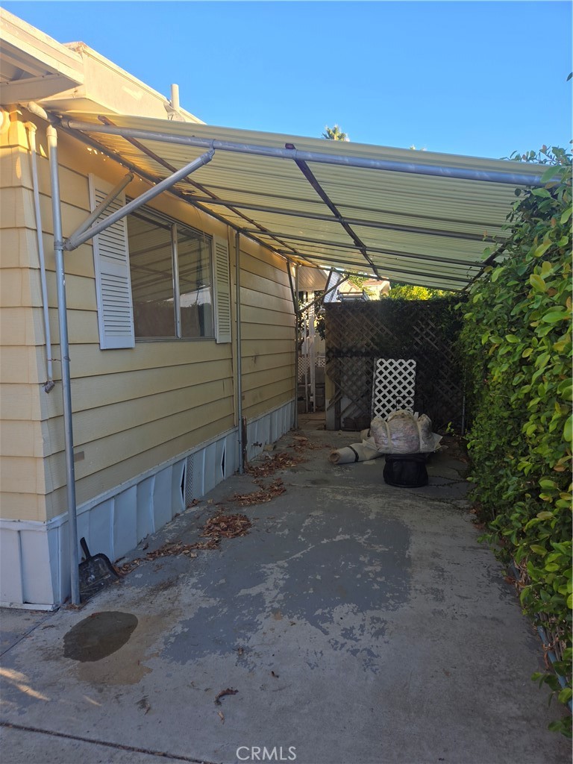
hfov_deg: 58.9
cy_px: 382
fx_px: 508
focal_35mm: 23
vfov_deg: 73.9
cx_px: 286
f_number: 1.8
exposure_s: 1/334
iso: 25
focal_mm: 5.4
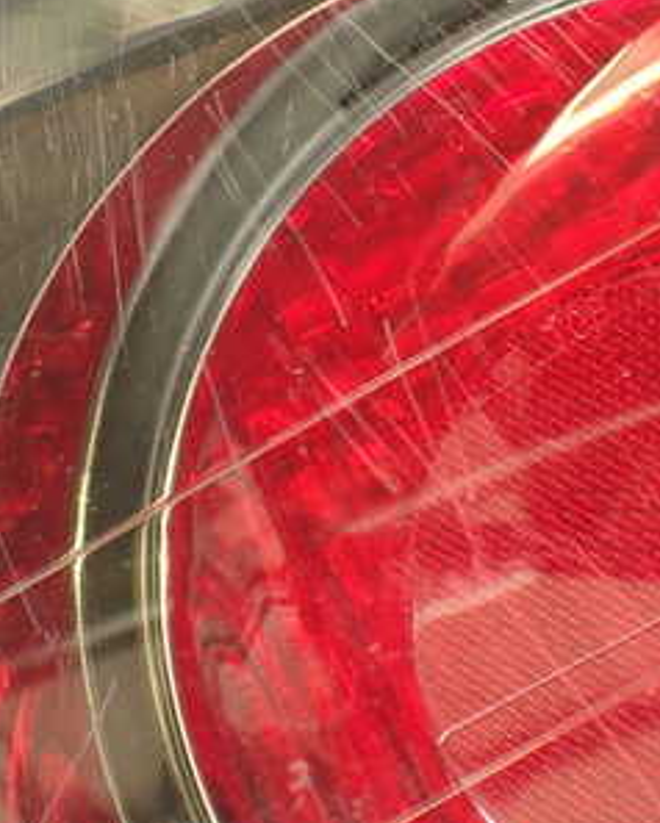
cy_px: 313
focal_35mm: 63
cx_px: 252
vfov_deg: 29.9
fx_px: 1537
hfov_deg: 24.2
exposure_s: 1/60
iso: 100
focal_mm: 5.79
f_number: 2.4
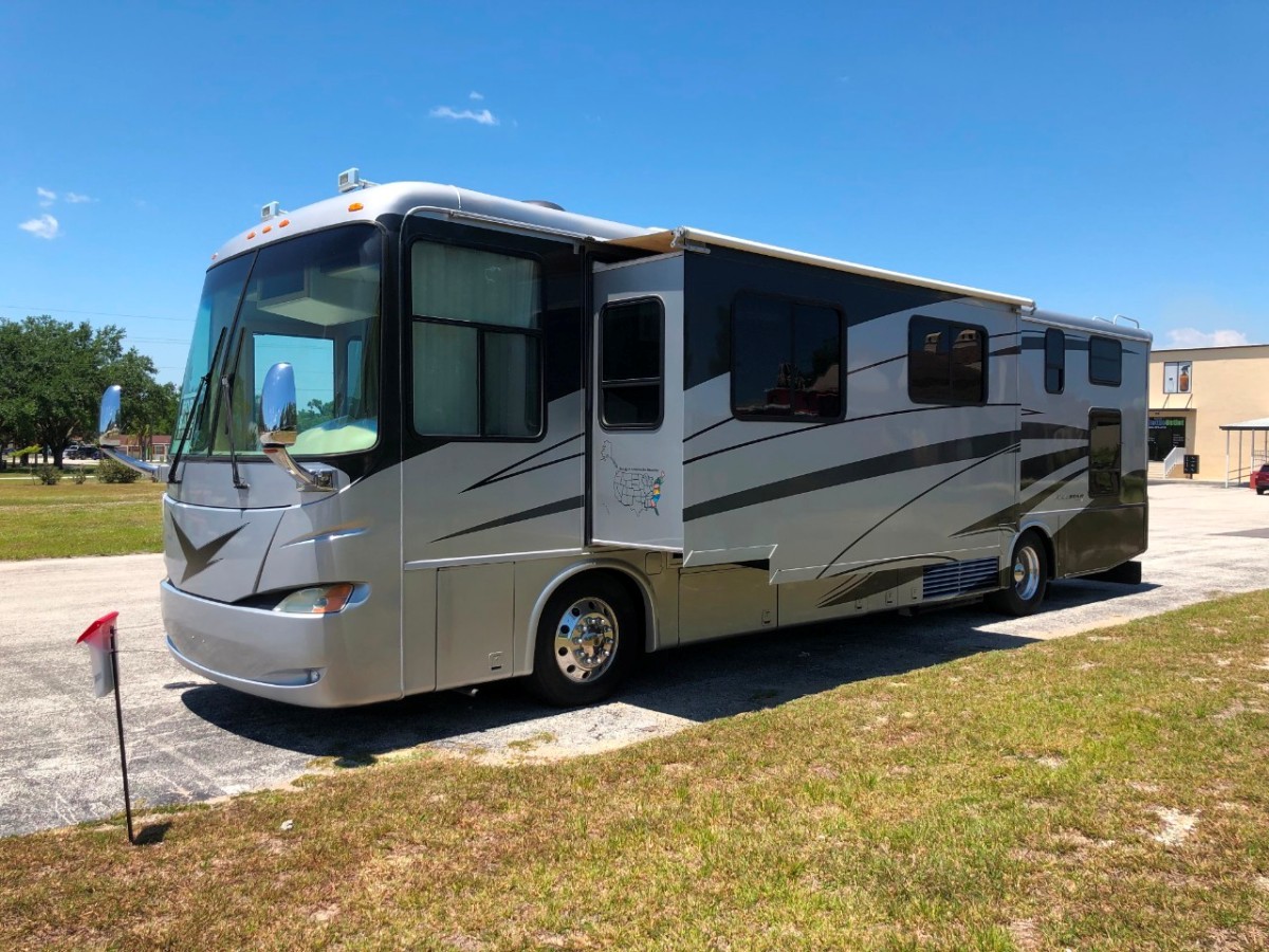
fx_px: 1026
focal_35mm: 28
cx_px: 634
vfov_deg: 49.7
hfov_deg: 63.4
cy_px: 476
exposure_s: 1/1548
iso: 20
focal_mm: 3.99
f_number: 1.8
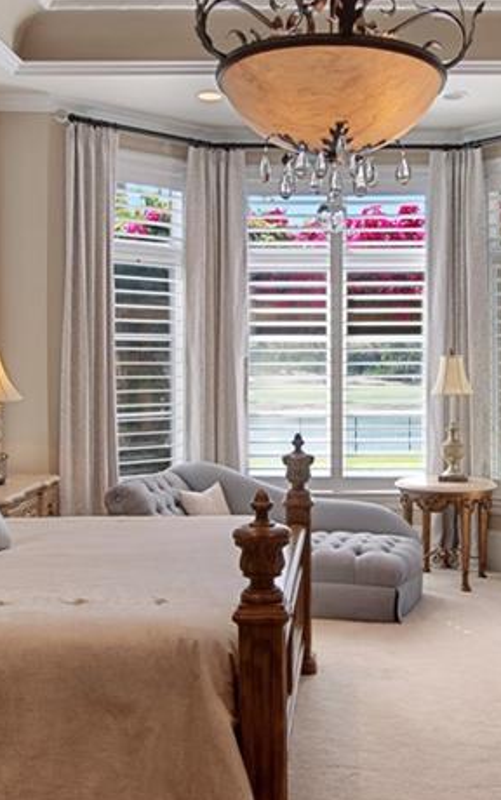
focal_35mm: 34
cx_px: 353
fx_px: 742
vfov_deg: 56.6
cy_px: 357
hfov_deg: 36.7
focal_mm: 10
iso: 200
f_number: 11
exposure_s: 1/6
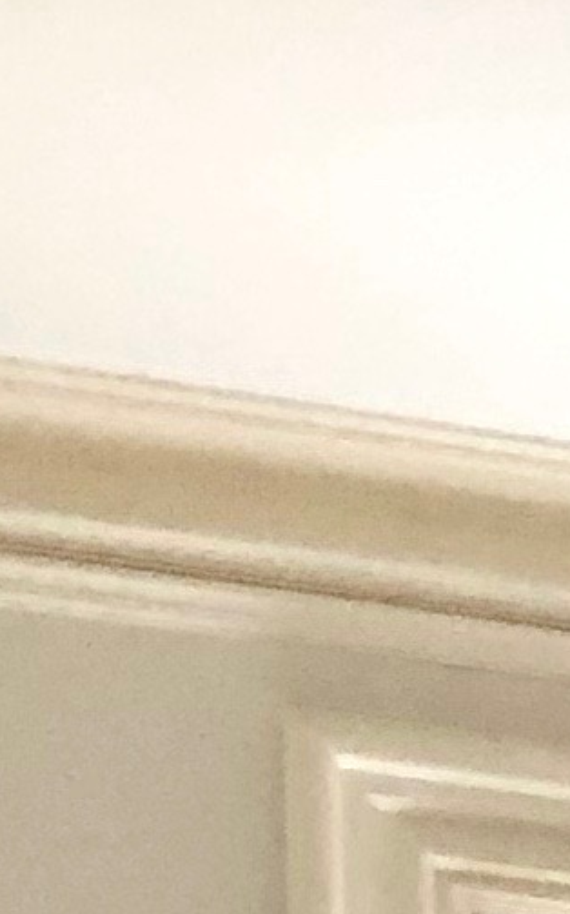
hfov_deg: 4.4
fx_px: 5921
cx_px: 3264
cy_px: 2702
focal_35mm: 238
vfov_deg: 7.7
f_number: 1.8
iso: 40
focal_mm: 3.99
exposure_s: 1/24
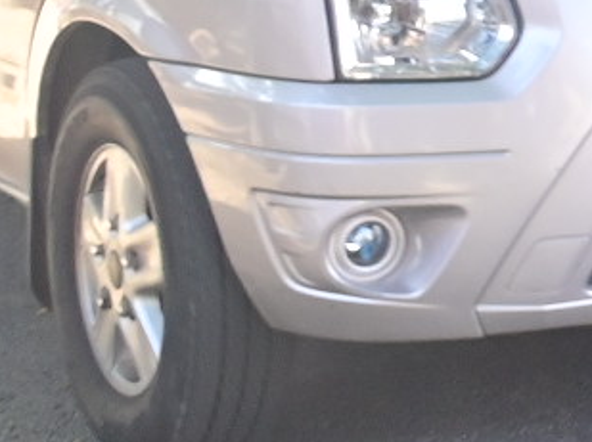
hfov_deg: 8.9
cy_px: -199
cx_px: 1743
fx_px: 3143
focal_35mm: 184
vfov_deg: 7.9
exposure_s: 1/200
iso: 500
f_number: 3.5
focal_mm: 20
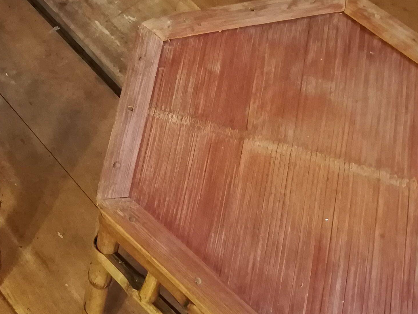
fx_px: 857
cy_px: 109
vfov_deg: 20.7
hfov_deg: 25.9
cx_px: -6
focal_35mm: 71
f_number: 2.2
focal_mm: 3.83
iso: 320
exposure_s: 1/25
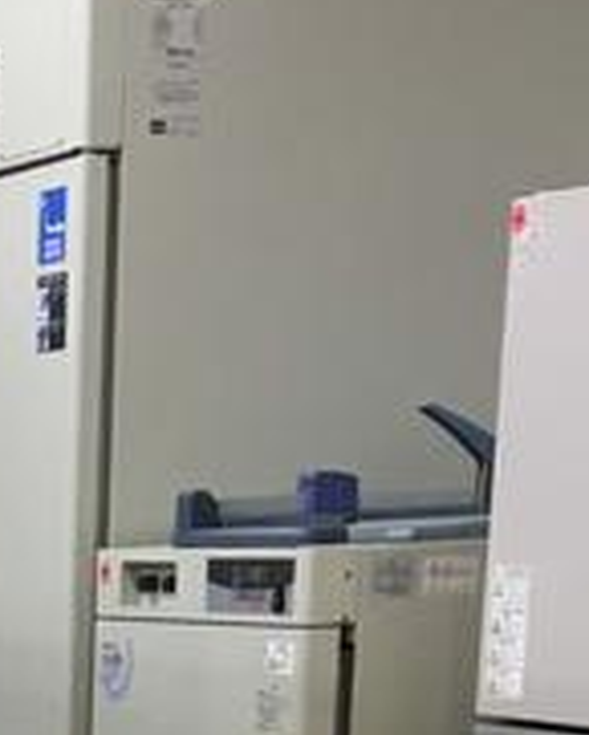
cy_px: 1671
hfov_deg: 9.8
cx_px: -569
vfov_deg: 11.2
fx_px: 3222
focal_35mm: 148
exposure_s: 1/30
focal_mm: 4.15
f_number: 2.2
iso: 25
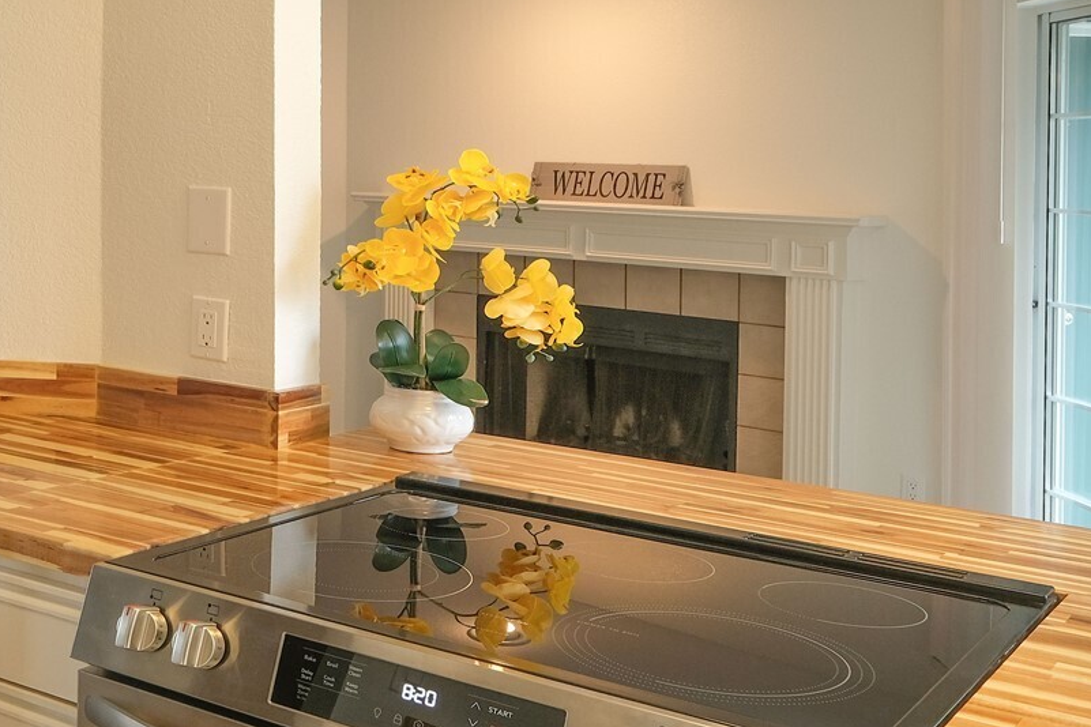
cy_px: 213
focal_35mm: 36
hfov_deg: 50.1
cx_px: 227
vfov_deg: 36.3
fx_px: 1091
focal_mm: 11.5
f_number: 8
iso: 500
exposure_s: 1/25
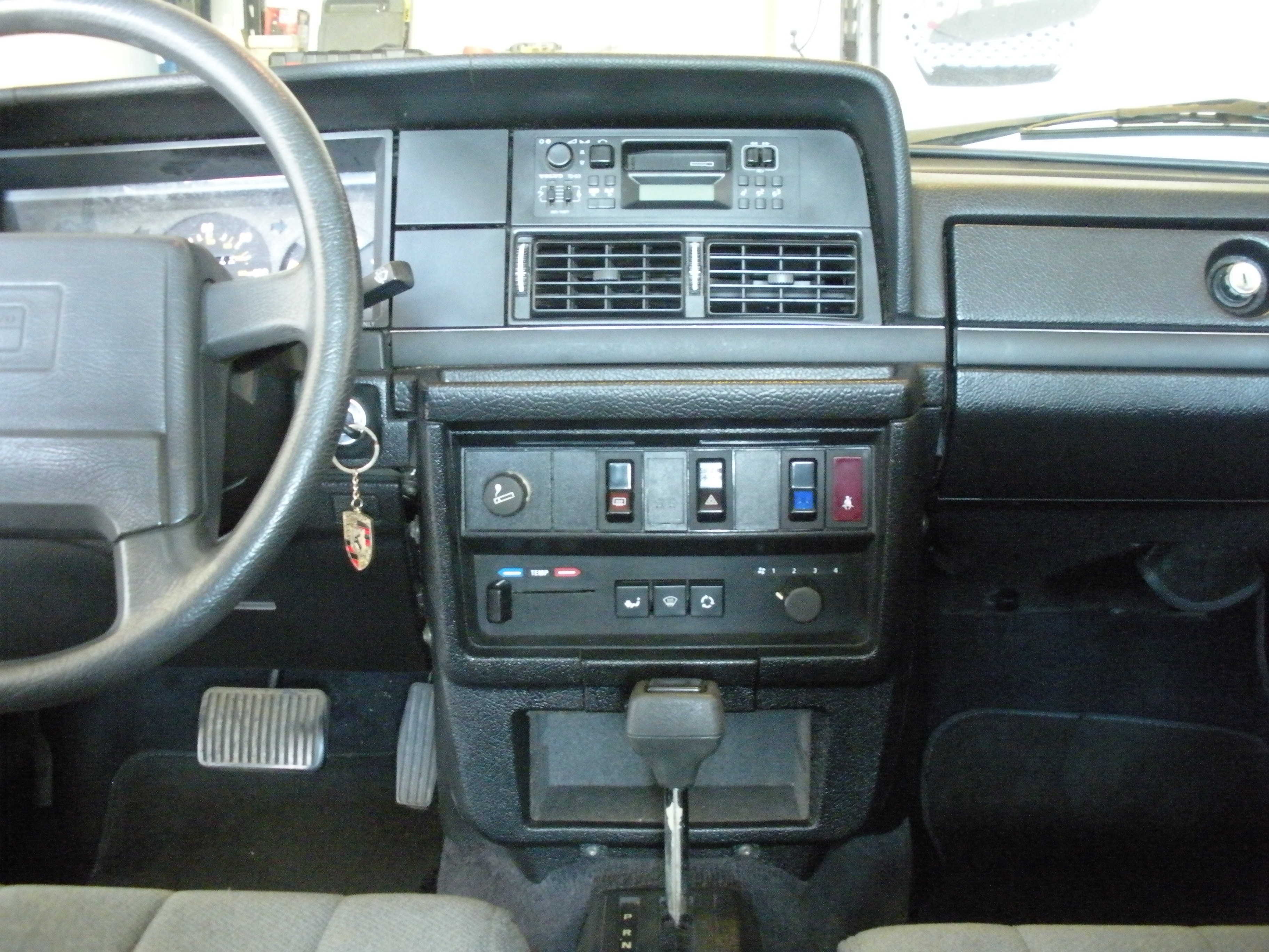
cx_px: 634
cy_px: 476
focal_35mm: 36
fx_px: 1320
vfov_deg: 39.7
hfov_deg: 51.4
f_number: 3.5
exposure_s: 1/4.6
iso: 800
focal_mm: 6.3
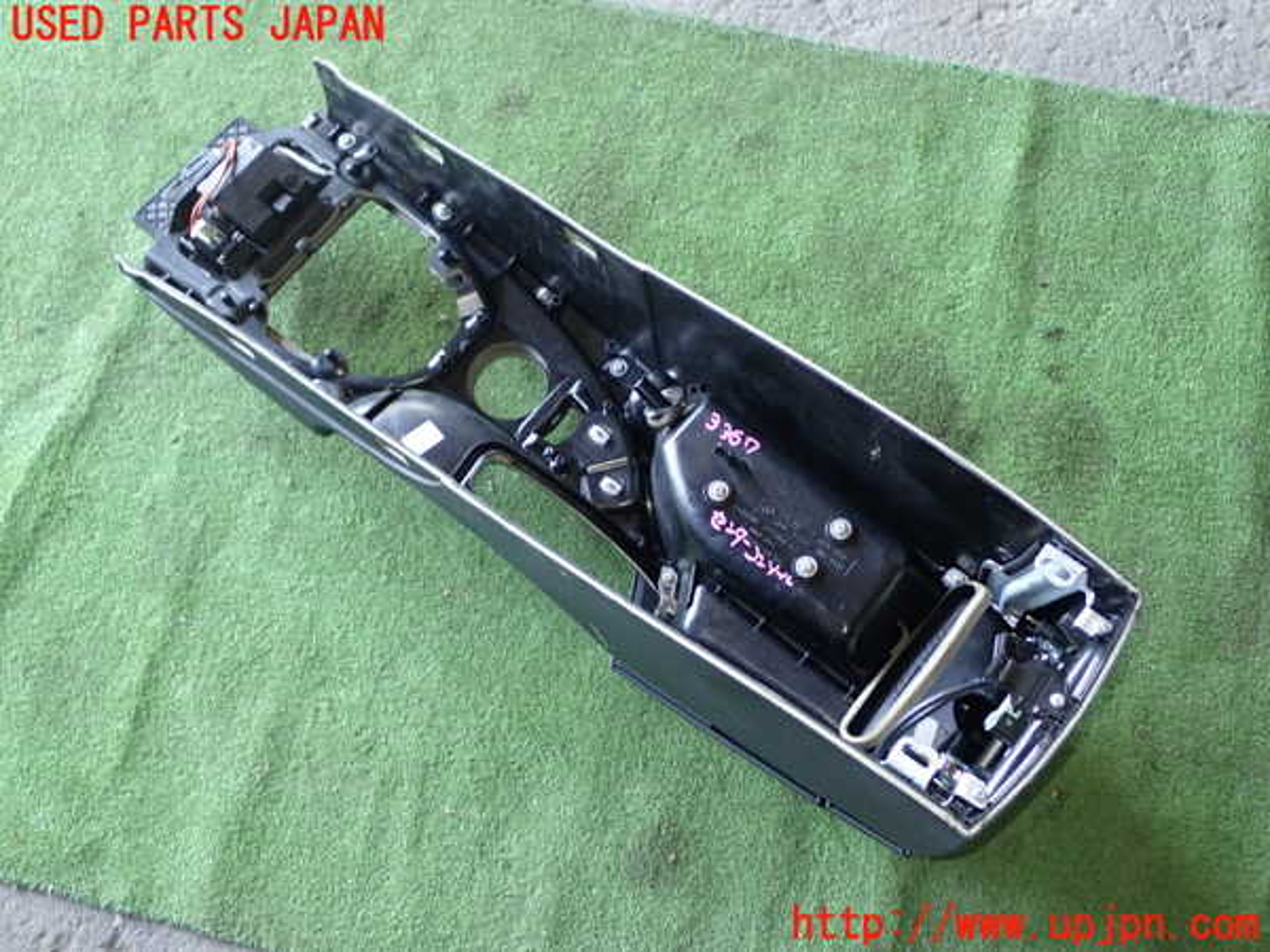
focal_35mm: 41
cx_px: 635
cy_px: 476
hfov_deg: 45.8
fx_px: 1504
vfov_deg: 35.1
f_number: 2.8
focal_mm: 7.31
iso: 250
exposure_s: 1/40
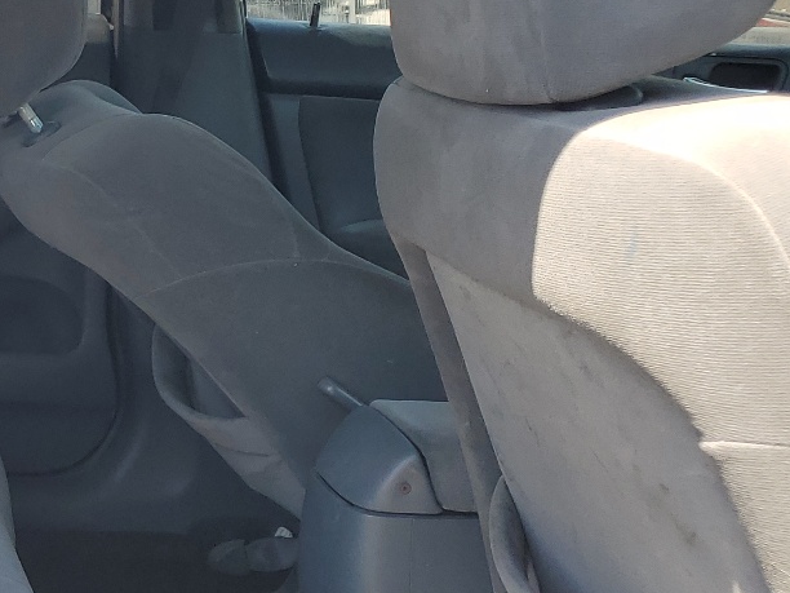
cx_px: -238
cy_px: 388
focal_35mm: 68
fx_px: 1552
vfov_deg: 21.5
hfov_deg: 24.8
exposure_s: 1/435
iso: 50
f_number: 1.5
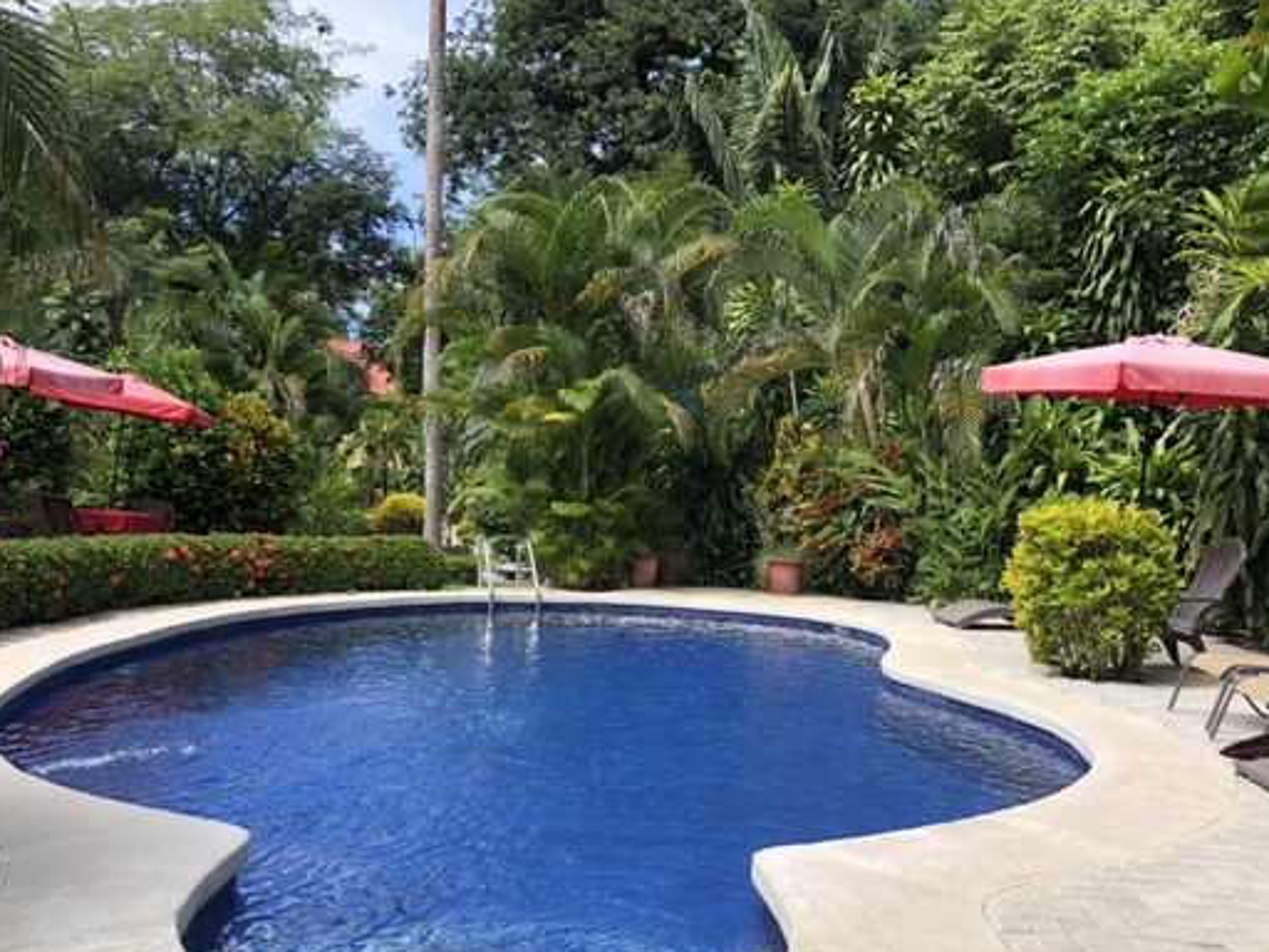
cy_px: 588
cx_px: 585
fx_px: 1283
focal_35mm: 35
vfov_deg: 40.5
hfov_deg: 52.6
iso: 20
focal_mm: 4
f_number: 1.8
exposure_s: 1/762
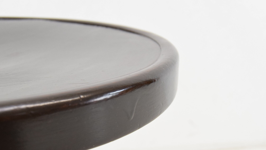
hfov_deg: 38.6
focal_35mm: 54
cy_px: 104
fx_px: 379
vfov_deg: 22.2
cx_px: 124
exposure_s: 1/160
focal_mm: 23
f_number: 5
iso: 1600
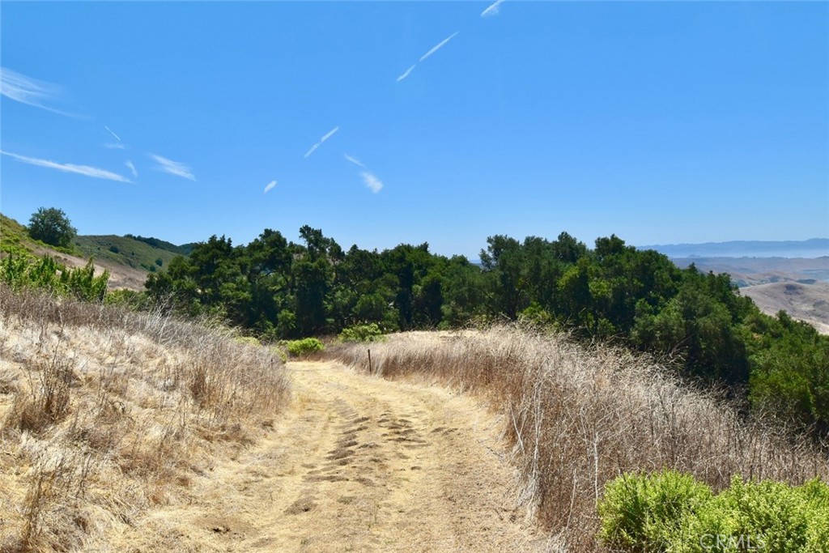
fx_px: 691
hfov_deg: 61.9
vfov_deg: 43.6
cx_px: 414
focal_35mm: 30
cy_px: 276
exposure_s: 1/500
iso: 360
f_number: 11
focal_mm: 20
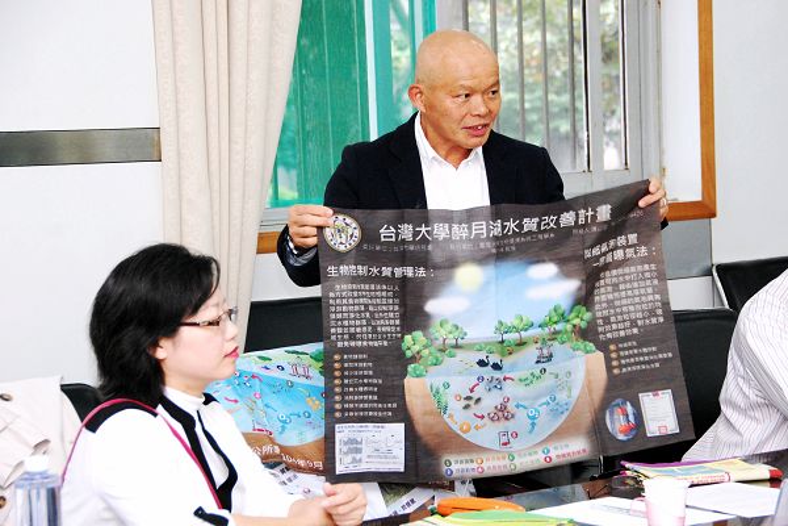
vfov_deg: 14.7
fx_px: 2036
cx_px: 394
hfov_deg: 21.9
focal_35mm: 93
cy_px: 263
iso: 1600
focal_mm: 62
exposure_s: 1/60
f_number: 5
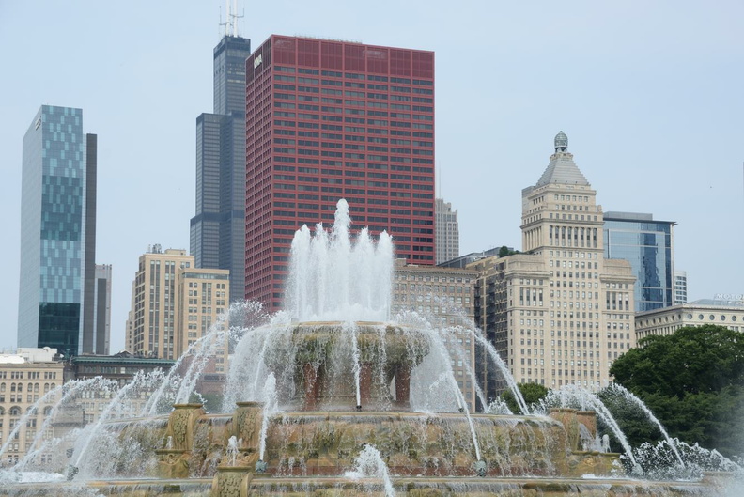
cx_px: 372
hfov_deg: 29.6
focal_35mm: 68
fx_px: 1406
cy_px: 248
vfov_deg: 20.0
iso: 100
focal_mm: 68
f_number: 5.6
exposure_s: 1/500
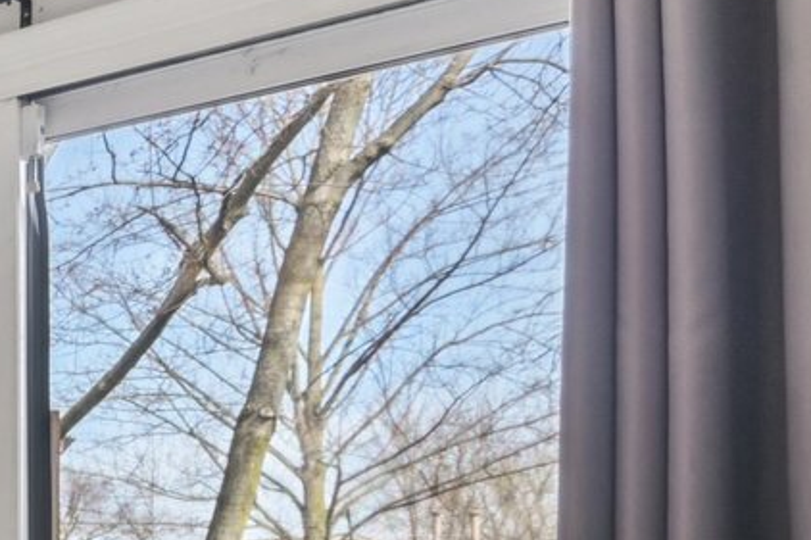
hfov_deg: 16.6
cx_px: -1005
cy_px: 606
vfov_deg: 19.1
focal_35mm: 68
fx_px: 1531
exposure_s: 1/25
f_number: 8
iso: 100
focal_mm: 14
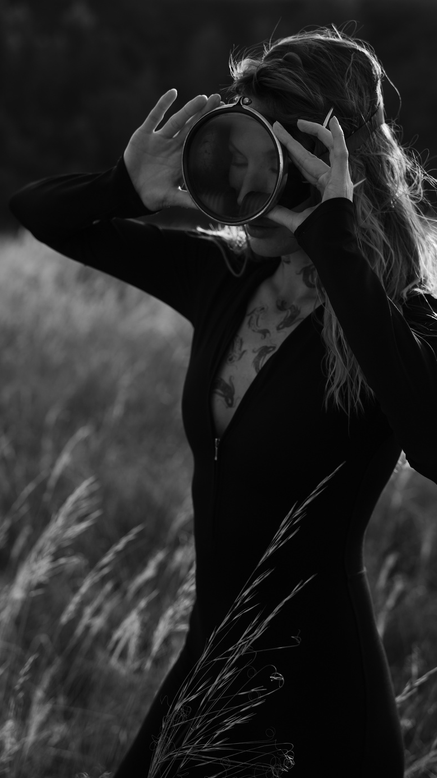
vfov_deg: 28.6
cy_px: 390
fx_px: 1525
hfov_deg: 16.3
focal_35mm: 74
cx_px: 196
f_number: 4
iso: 100
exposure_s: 1/500
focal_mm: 70
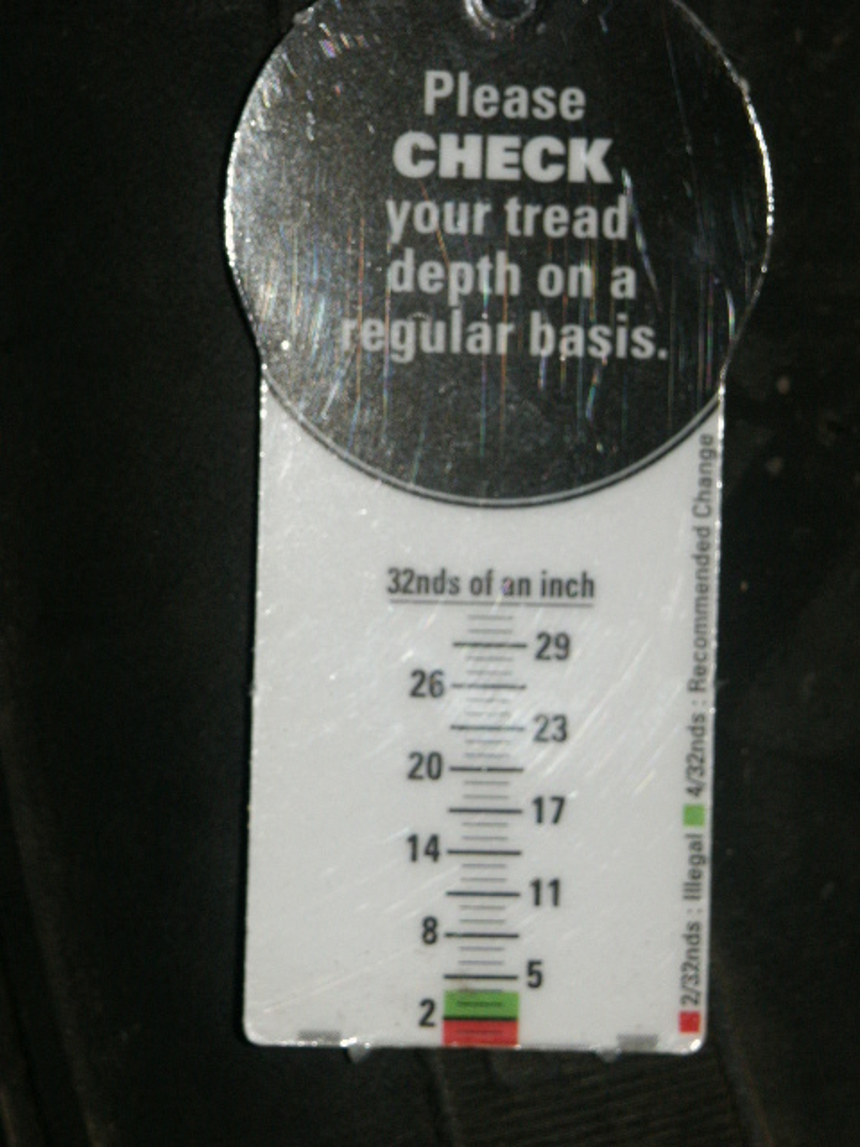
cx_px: 430
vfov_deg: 9.9
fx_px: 6625
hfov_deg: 7.4
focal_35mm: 200
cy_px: 574
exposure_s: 1/180
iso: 100
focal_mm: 50.69
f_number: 5.6
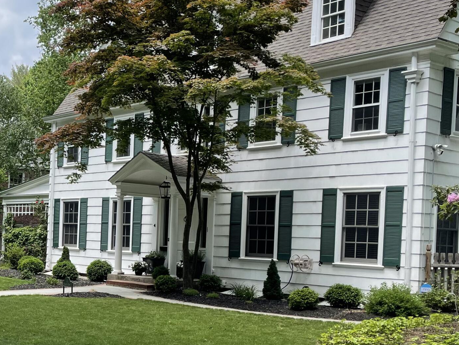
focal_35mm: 56
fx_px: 743
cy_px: 253
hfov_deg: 31.7
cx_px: 1
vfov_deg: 25.8
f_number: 1.6
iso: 32
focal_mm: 4.2
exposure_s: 1/1114
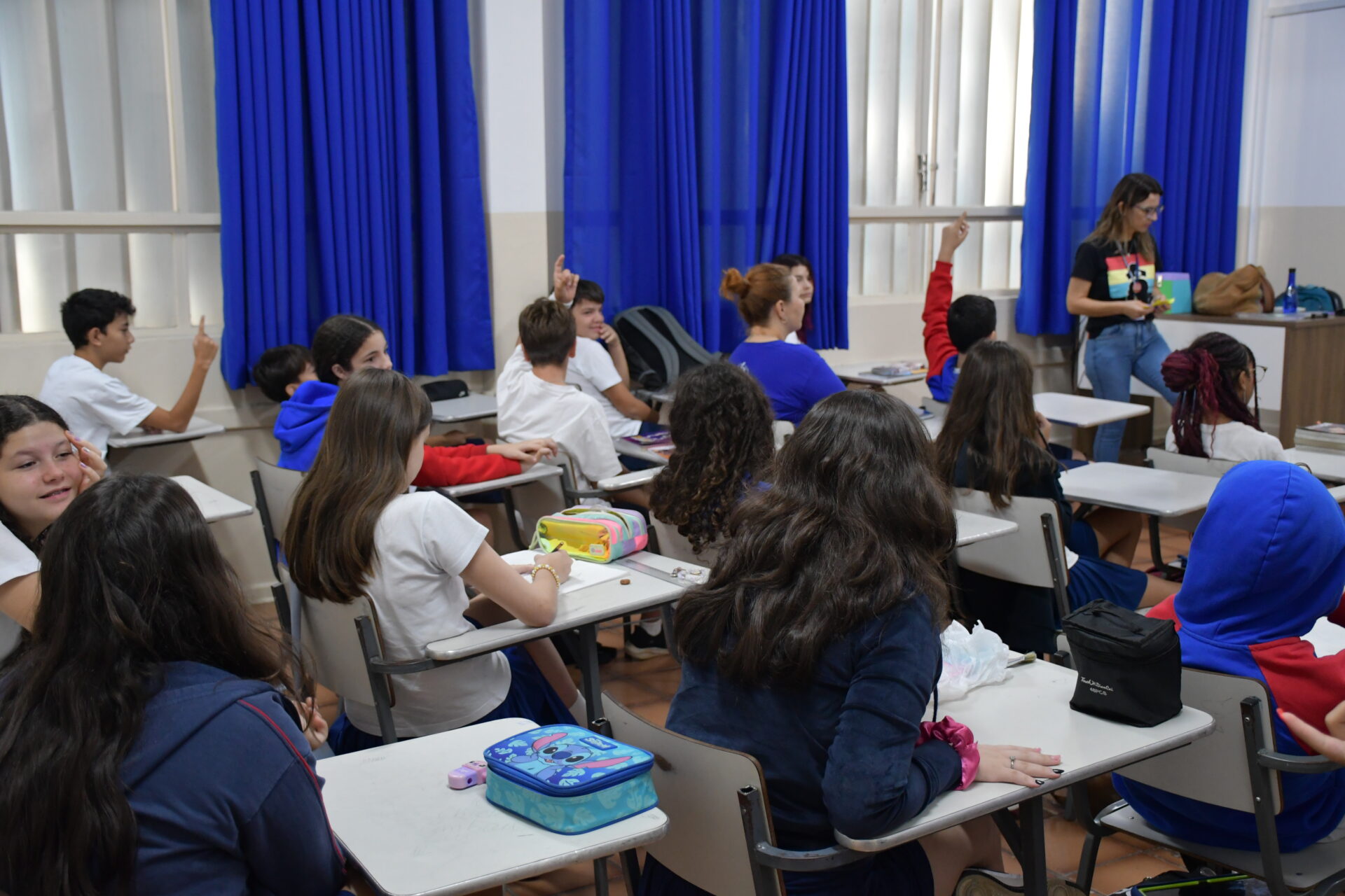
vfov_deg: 29.9
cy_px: 448
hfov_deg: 43.6
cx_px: 672
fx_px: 1681
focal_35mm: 45
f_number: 4
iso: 1800
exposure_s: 1/125
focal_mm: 30
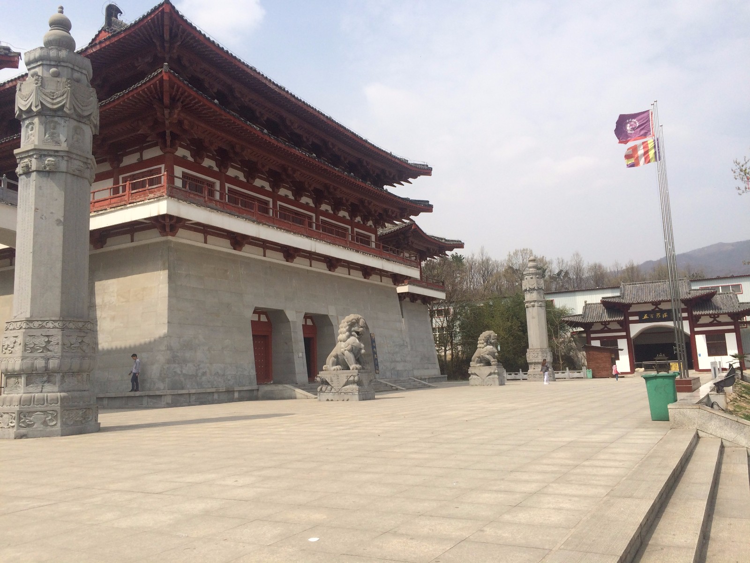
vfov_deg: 48.2
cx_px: 375
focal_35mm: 29
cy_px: 282
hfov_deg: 61.7
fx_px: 628
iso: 32
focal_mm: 4.15
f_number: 2.2
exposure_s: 1/3425
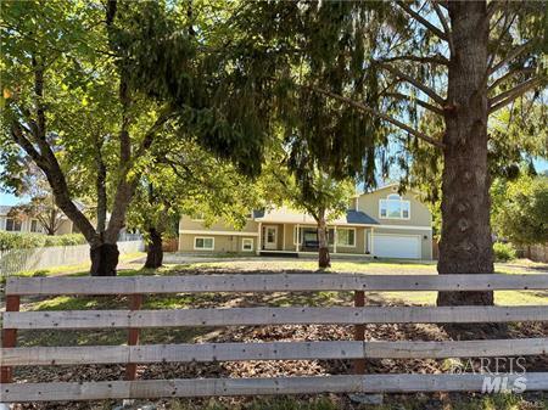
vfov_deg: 56.8
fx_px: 380
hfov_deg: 71.6
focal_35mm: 24
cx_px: 274
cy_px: 205
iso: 100
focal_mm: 6.76
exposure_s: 1/695
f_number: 1.78
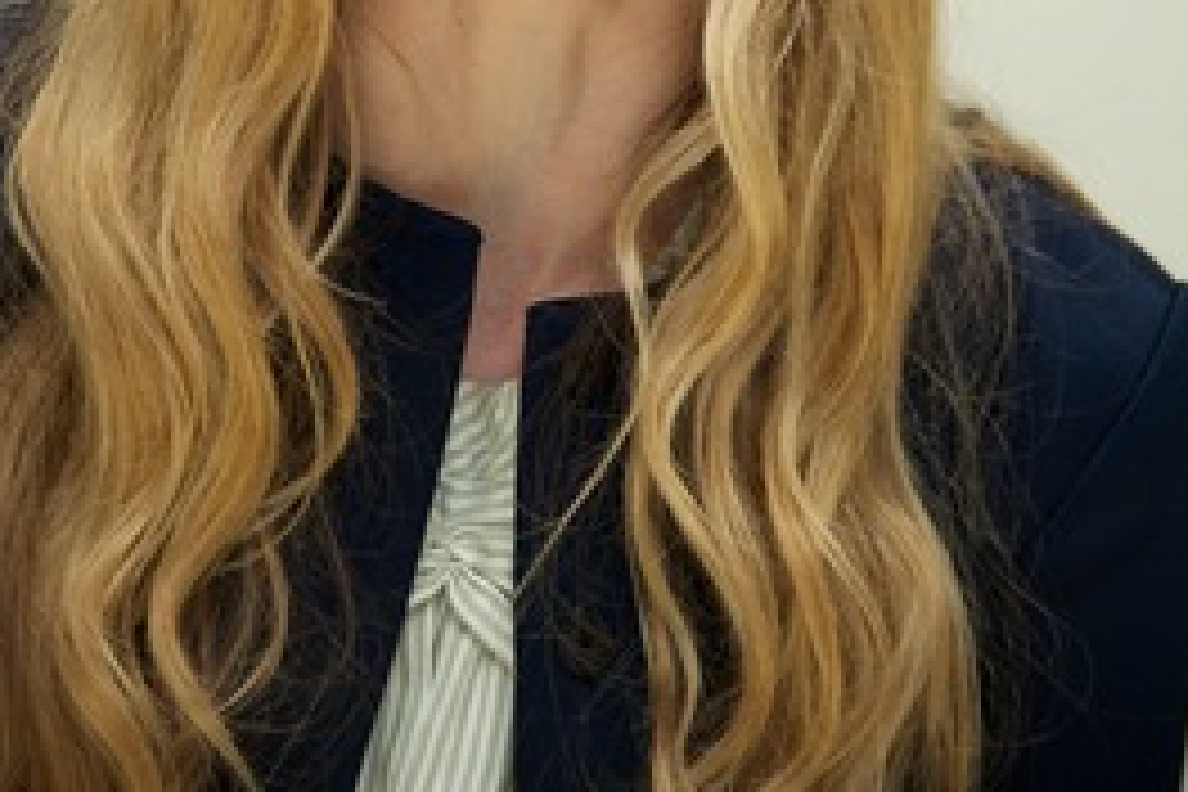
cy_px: -76
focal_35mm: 318
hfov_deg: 6.5
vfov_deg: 4.3
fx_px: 10493
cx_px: 594
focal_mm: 210
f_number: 6.3
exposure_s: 1/60
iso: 640
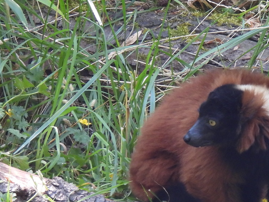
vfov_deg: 2.4
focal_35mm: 612
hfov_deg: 3.2
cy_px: 197
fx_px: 4754
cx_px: 222
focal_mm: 42.8
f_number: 4.5
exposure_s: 1/100
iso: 400
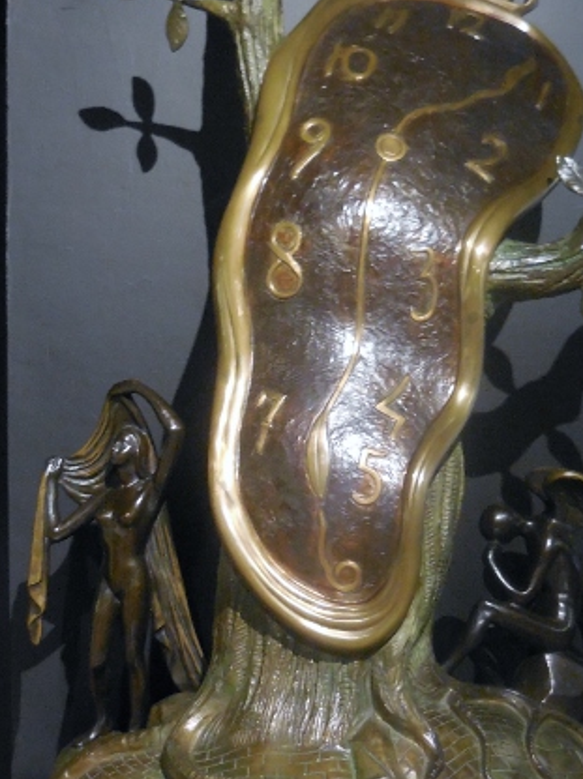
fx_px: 1350
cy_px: 408
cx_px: 359
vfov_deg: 32.2
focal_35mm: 60
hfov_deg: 24.3
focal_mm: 7
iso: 800
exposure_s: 1/6
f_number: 3.9
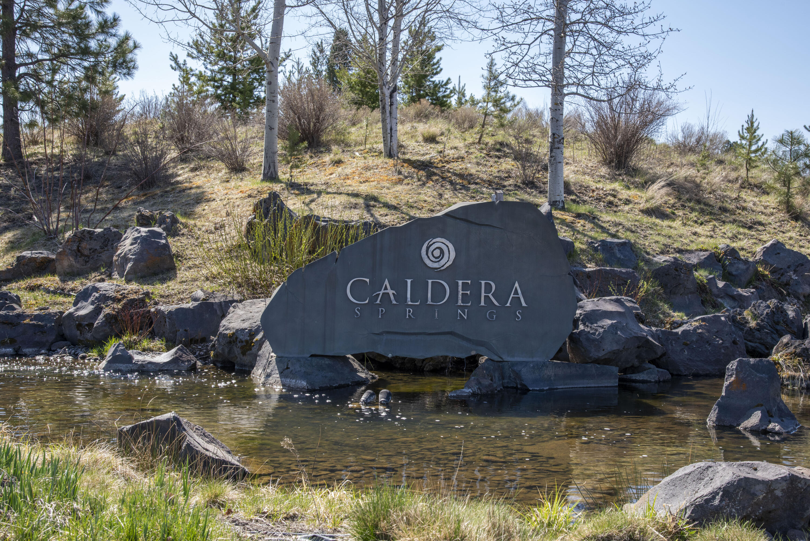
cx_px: 405
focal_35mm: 48
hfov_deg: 41.1
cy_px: 270
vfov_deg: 28.1
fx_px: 1080
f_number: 11
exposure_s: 1/100
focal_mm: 48
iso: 200
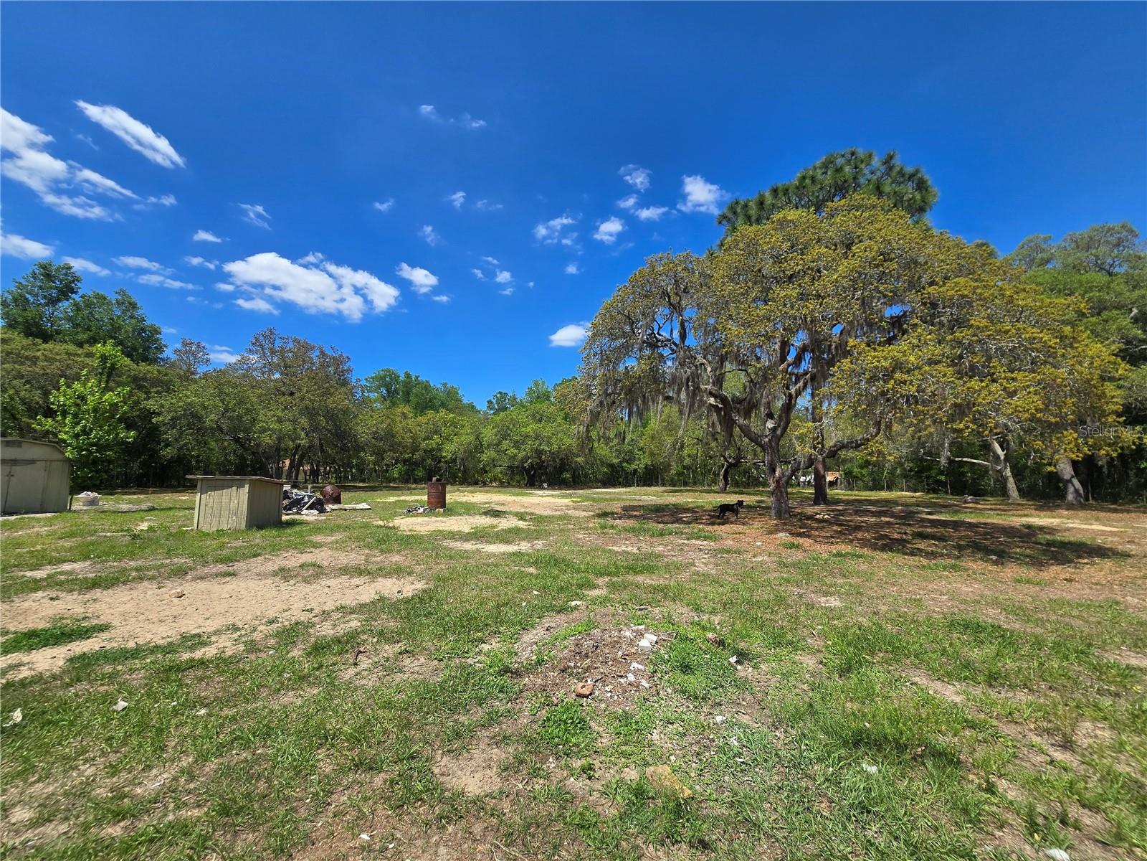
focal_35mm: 13
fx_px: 431
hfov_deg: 106.2
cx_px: 574
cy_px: 430
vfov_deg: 89.9
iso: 50
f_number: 2.2
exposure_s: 1/1989
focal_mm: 2.2
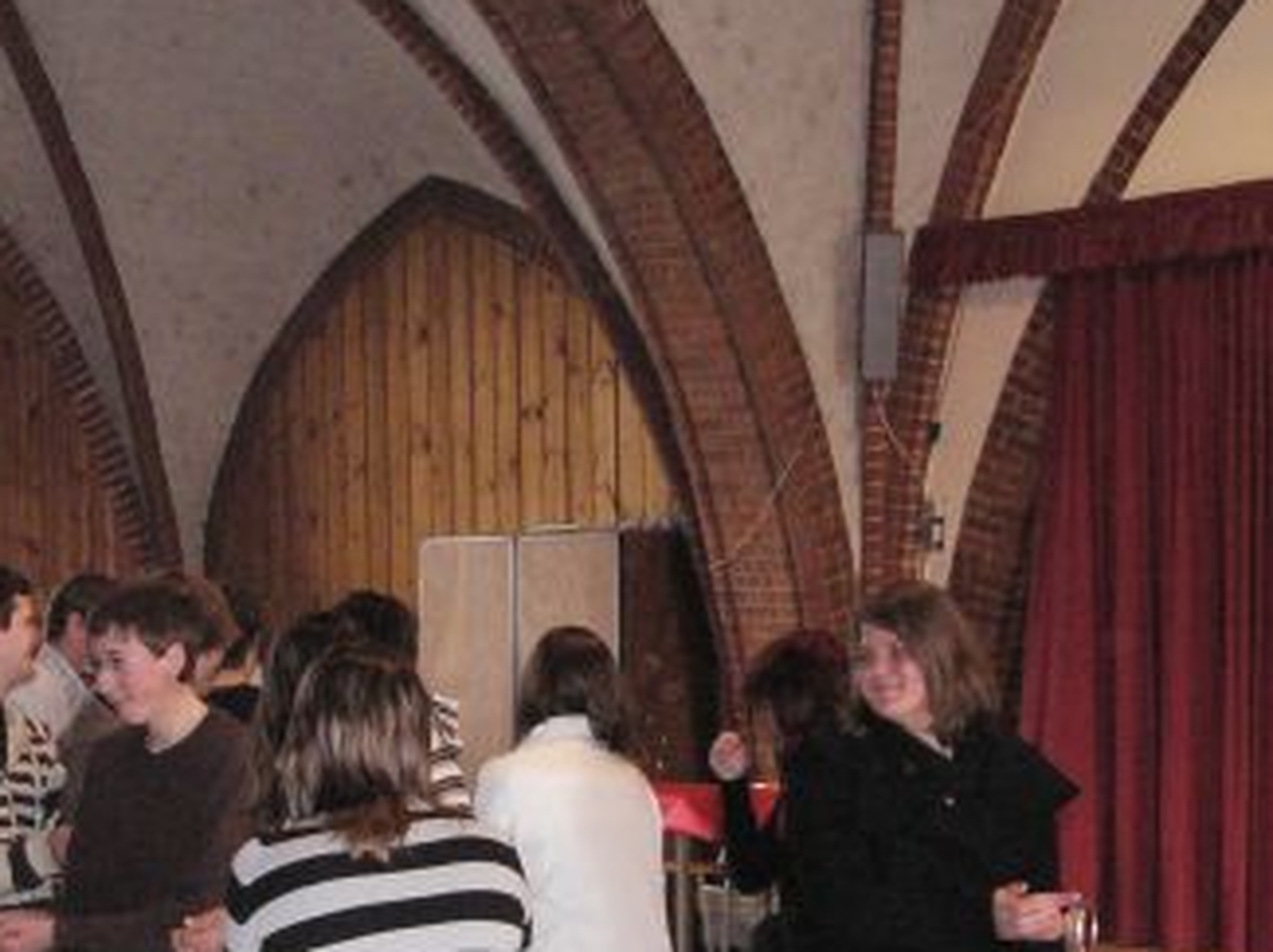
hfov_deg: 26.8
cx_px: 208
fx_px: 2608
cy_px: 799
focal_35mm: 71
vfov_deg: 20.4
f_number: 2.8
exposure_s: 1/60
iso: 400
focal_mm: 6
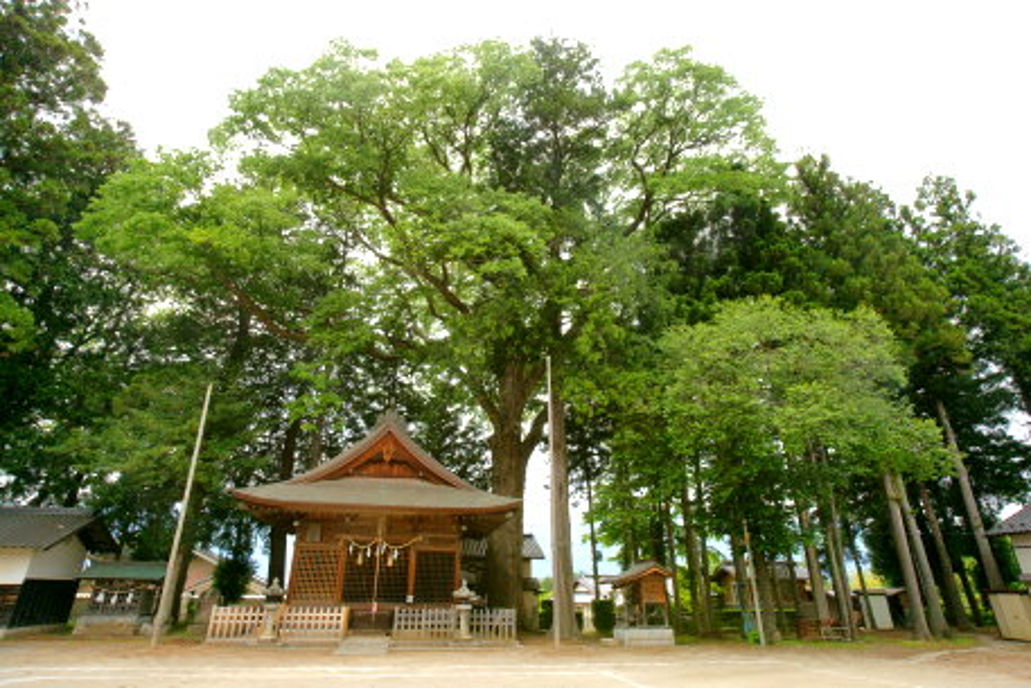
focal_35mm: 18
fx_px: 516
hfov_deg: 90.0
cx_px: 516
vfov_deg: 67.4
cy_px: 344
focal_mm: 18
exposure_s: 1/200
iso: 320
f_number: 9
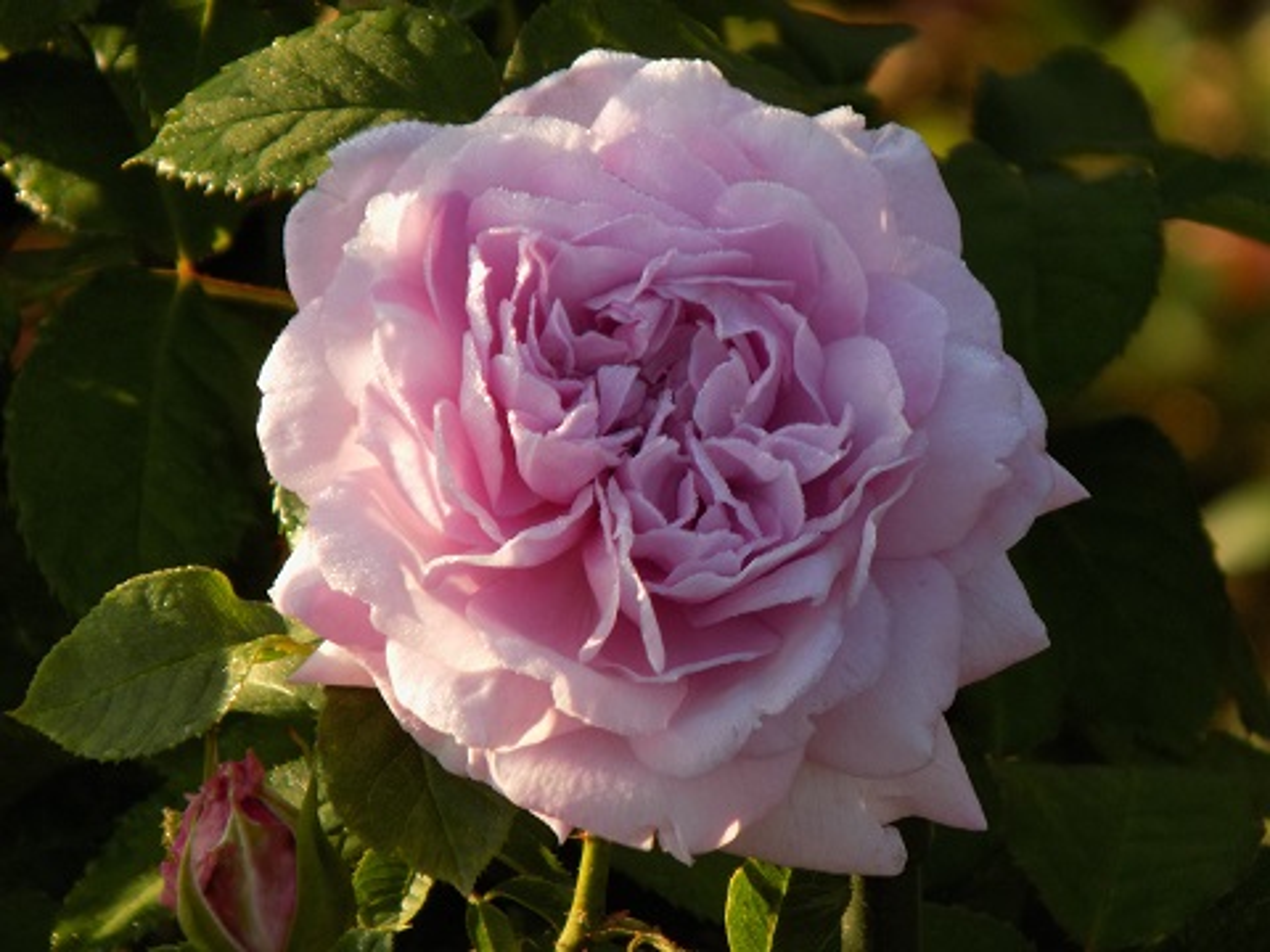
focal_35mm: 630
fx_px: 23114
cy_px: 476
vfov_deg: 2.4
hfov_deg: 3.1
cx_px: 635
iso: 80
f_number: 5.9
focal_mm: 112
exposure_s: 1/125
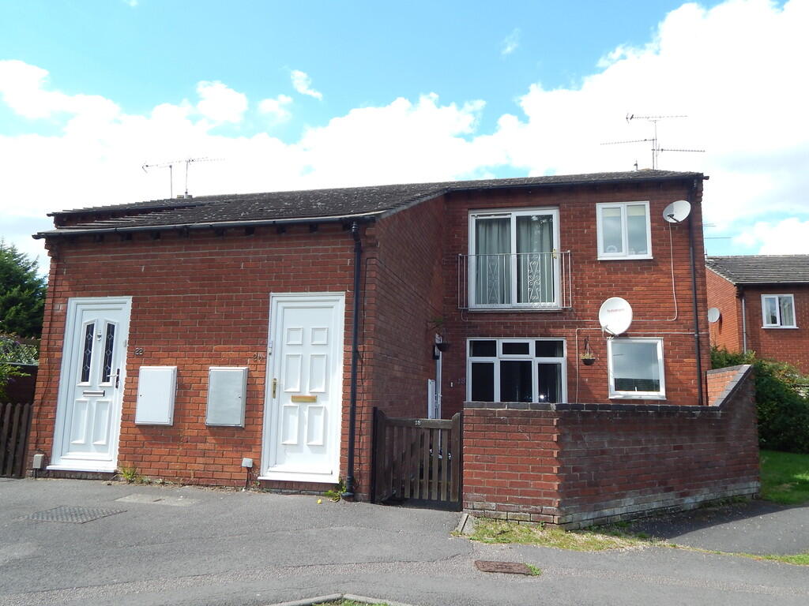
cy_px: 303
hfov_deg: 69.4
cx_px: 404
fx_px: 584
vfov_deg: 54.9
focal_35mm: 25
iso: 125
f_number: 3.1
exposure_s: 1/640
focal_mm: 4.5
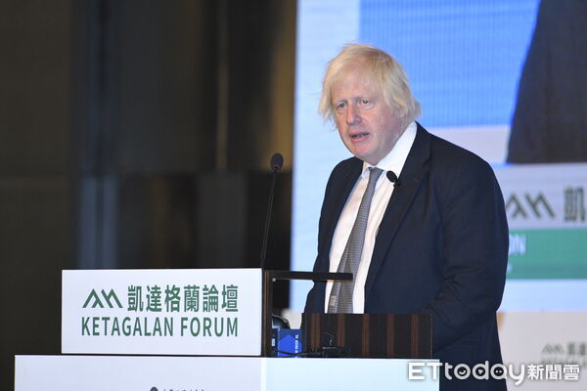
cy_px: 196
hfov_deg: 6.1
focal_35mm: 340
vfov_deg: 4.0
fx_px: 5543
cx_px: 294
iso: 4000
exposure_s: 1/250
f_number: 5.3
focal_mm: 340
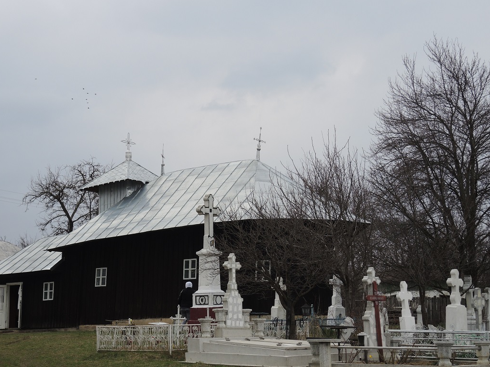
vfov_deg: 21.6
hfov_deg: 28.5
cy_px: 198
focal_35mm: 68
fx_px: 963
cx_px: 205
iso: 80
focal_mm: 12.5
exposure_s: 1/500
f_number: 2.8
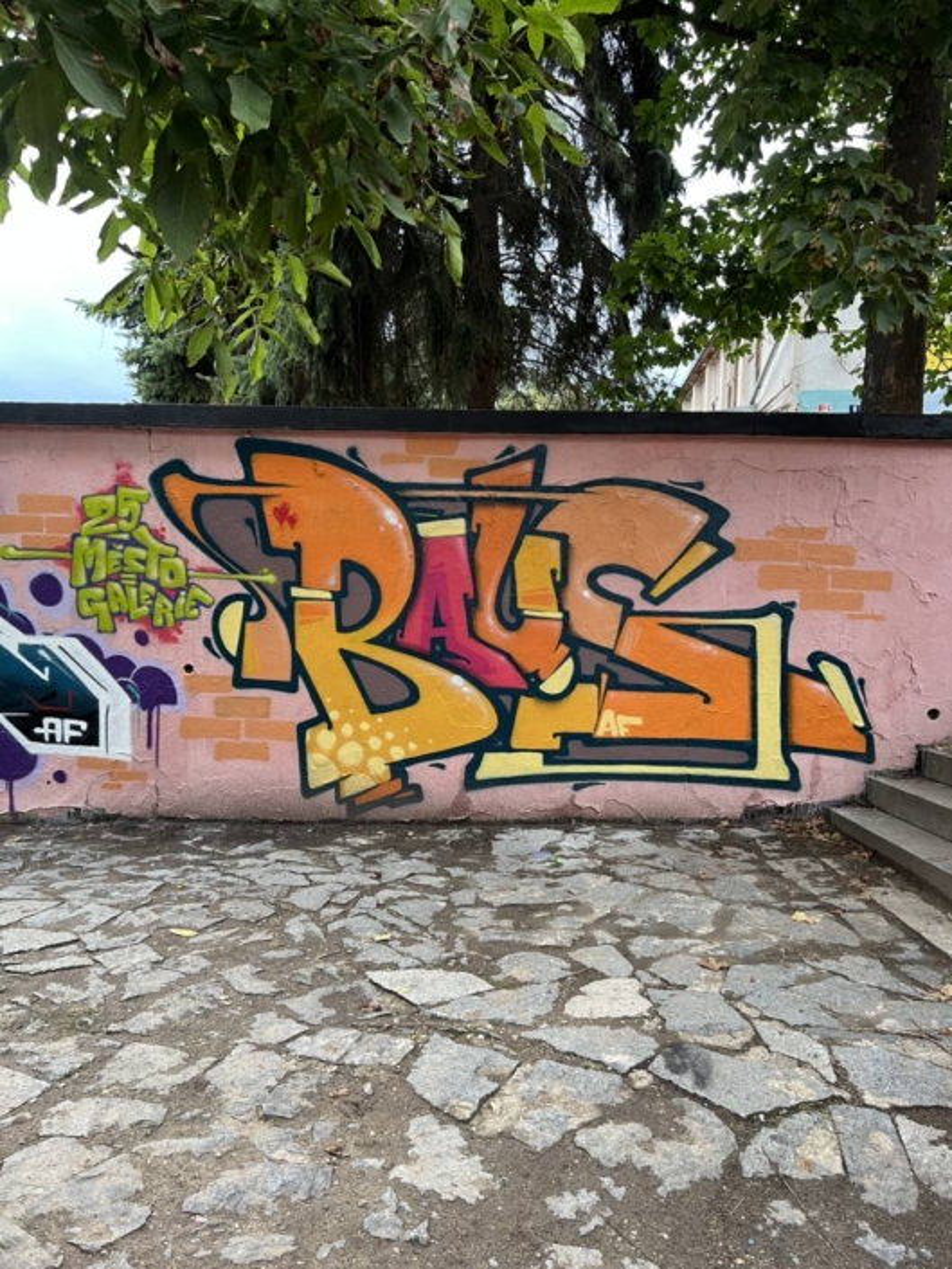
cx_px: 476
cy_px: 634
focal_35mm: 26
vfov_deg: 67.3
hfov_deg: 53.1
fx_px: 953
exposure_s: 1/60
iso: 200
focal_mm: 5.7
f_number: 1.5
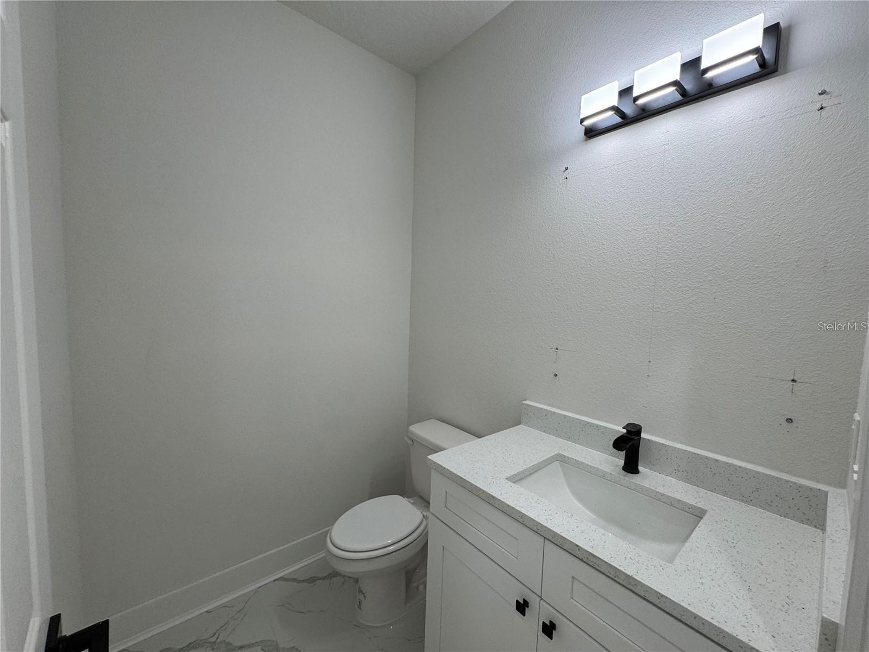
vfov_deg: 85.7
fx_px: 351
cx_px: 434
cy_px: 326
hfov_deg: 102.1
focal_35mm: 14
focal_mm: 2.22
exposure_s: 1/120
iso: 125
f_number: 2.2
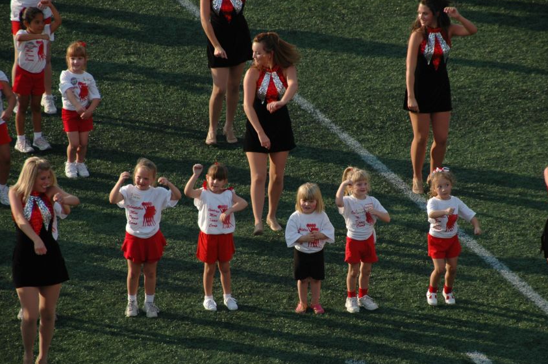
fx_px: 5532
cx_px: 311
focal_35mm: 364
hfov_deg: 5.7
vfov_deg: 3.8
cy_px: 207
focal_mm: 200
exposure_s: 1/400
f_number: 5.6
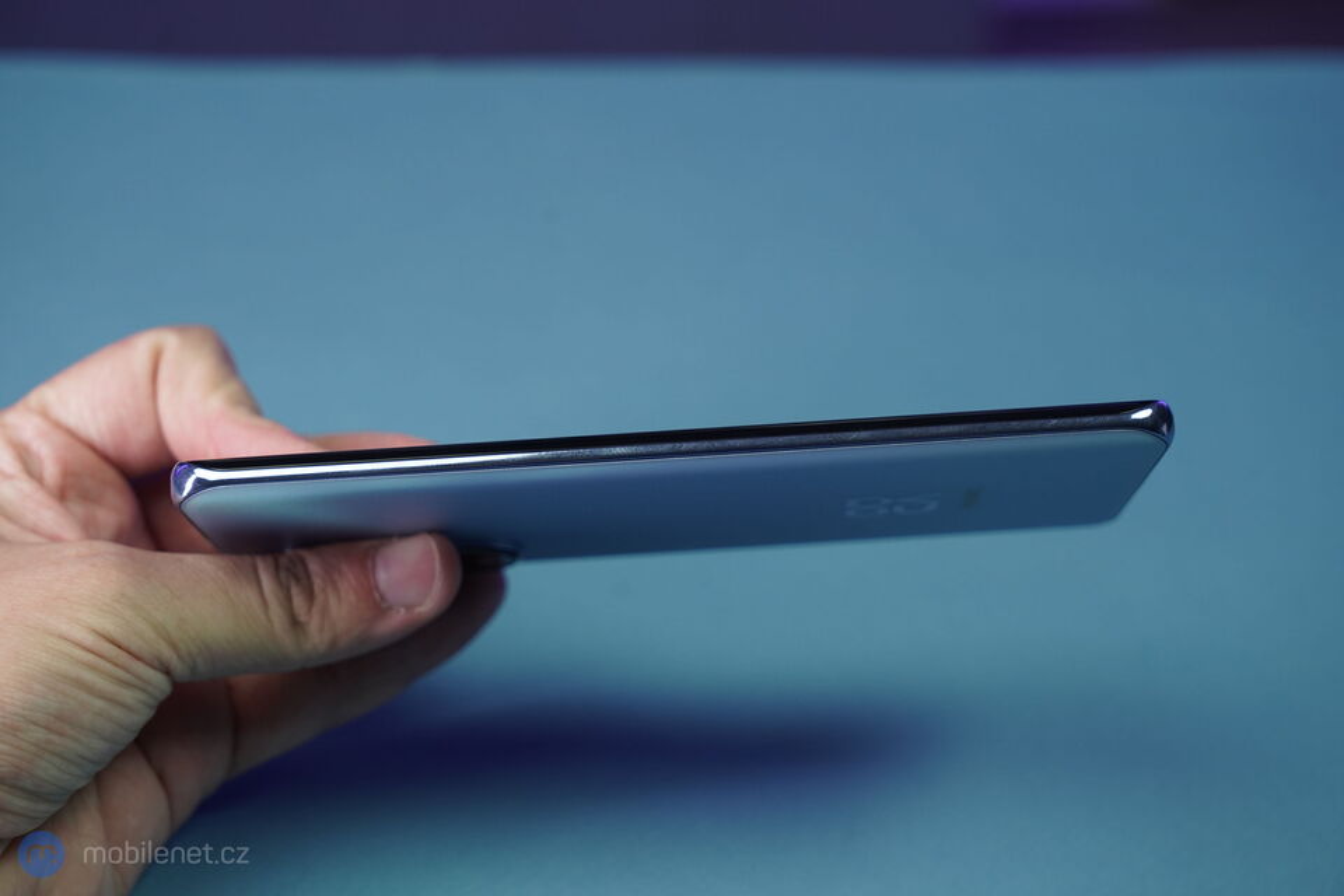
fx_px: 2613
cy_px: 448
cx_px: 672
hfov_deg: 28.8
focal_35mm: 70
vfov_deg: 19.5
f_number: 6.3
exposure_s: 1/160
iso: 1000
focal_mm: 70
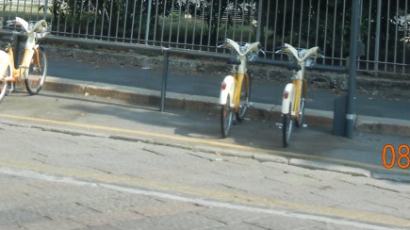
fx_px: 837
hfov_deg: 27.5
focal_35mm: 77
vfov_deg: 14.4
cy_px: -130
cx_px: 196
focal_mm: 5.4
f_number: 3.5
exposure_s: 1/507
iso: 160
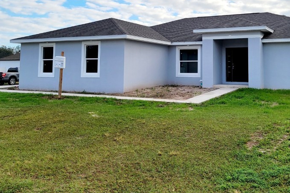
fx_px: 330
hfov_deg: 46.9
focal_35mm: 41
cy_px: 42
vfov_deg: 31.9
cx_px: 184
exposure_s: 1/2000
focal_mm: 5.4
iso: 40
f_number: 1.8
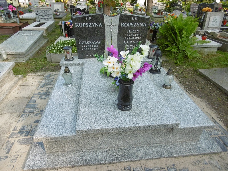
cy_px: 86
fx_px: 158
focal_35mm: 24
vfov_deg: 56.8
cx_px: 114
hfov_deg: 71.6
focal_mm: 4.3
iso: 100
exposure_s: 1/400
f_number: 3.1
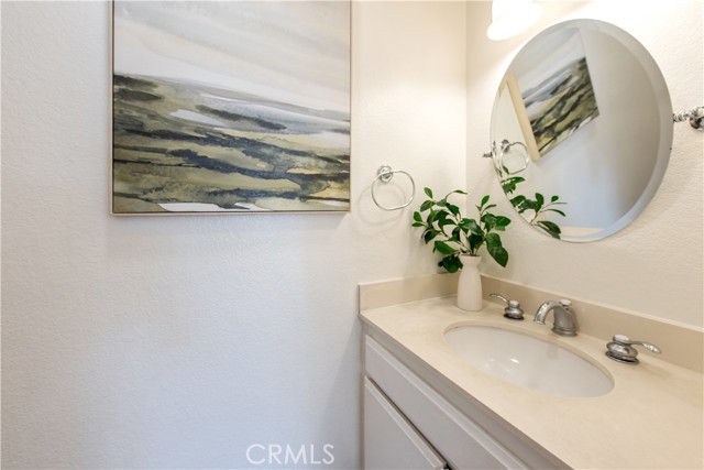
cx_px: 352
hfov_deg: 104.2
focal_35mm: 14
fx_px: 274
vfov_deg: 81.2
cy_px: 235
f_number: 5
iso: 400
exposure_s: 1/100
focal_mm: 14
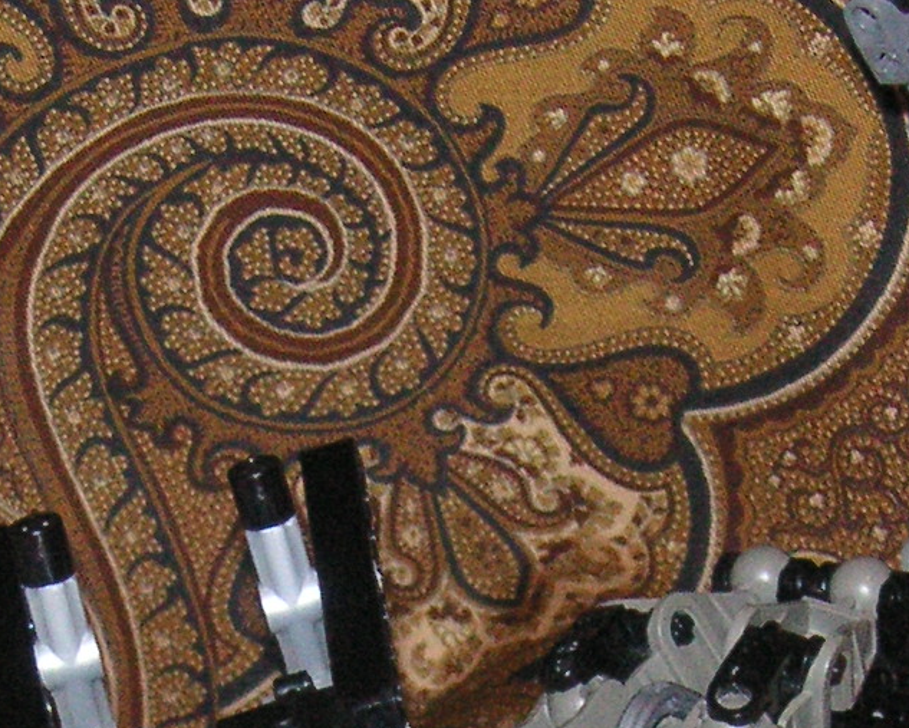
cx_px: 352
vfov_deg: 10.3
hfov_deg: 13.2
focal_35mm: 146
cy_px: 999
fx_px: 3930
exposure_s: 1/45
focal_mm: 6.1
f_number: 2.8
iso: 160
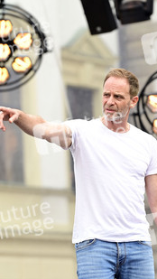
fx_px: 1753
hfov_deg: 5.1
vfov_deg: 9.1
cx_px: 106
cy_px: 179
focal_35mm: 237
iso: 320
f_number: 4
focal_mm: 175
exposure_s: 1/200
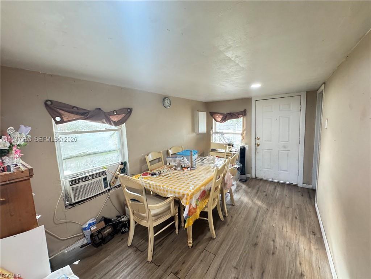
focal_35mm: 14
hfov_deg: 102.1
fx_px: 150
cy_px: 140
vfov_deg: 85.7
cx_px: 186
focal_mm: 2.22
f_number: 2.2
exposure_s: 1/60
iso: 320
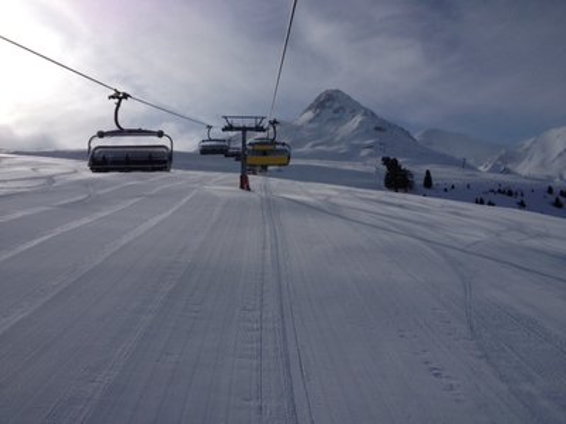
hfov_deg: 52.6
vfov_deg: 40.7
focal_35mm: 35
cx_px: 283
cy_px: 212
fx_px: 572
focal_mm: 4.28
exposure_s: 1/6944
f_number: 2.4
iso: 50
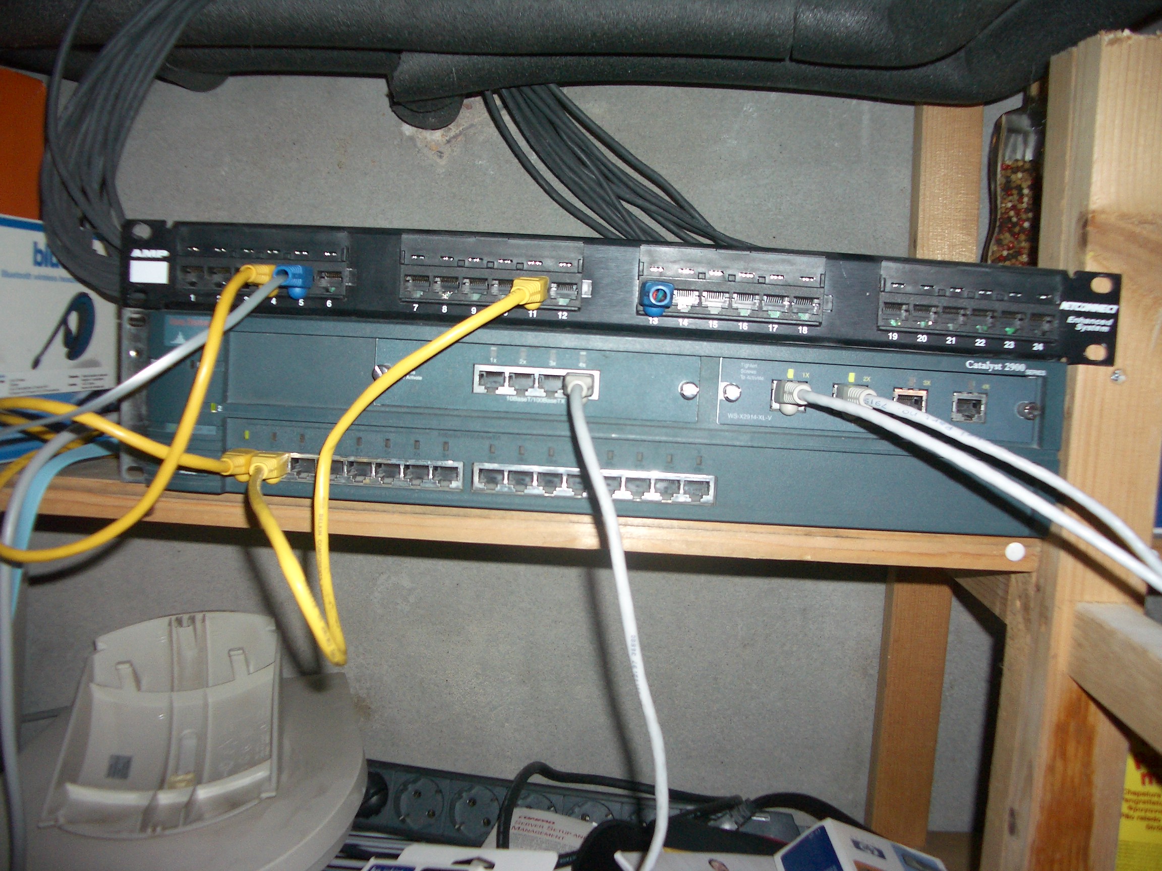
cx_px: 581
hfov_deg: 52.6
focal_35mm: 35
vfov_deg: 40.7
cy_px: 436
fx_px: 1175
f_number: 2.6
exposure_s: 1/60
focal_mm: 5.8
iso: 100
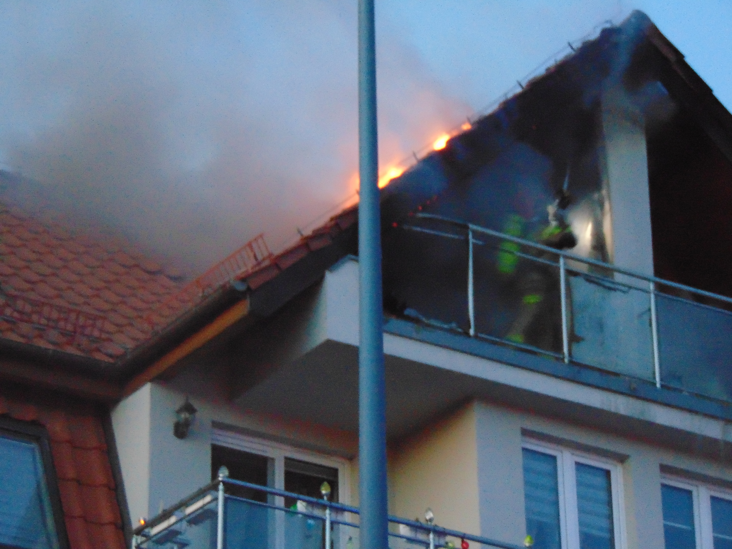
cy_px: 274
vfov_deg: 9.1
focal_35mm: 164
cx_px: 366
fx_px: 3468
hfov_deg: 12.0
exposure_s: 1/10
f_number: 4
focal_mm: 29.5
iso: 800
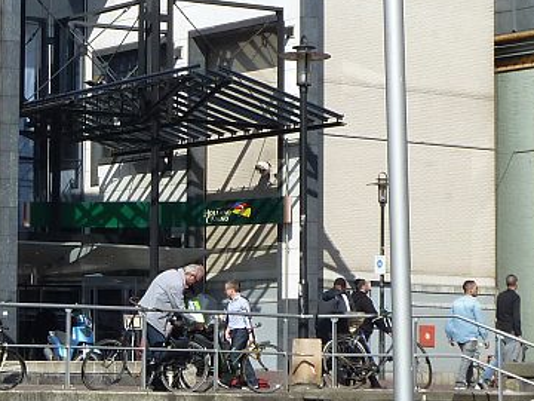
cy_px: 218
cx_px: 46
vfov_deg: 10.0
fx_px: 2283
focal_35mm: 148
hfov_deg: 13.2
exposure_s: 1/500
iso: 80
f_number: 4.5
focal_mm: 8.5
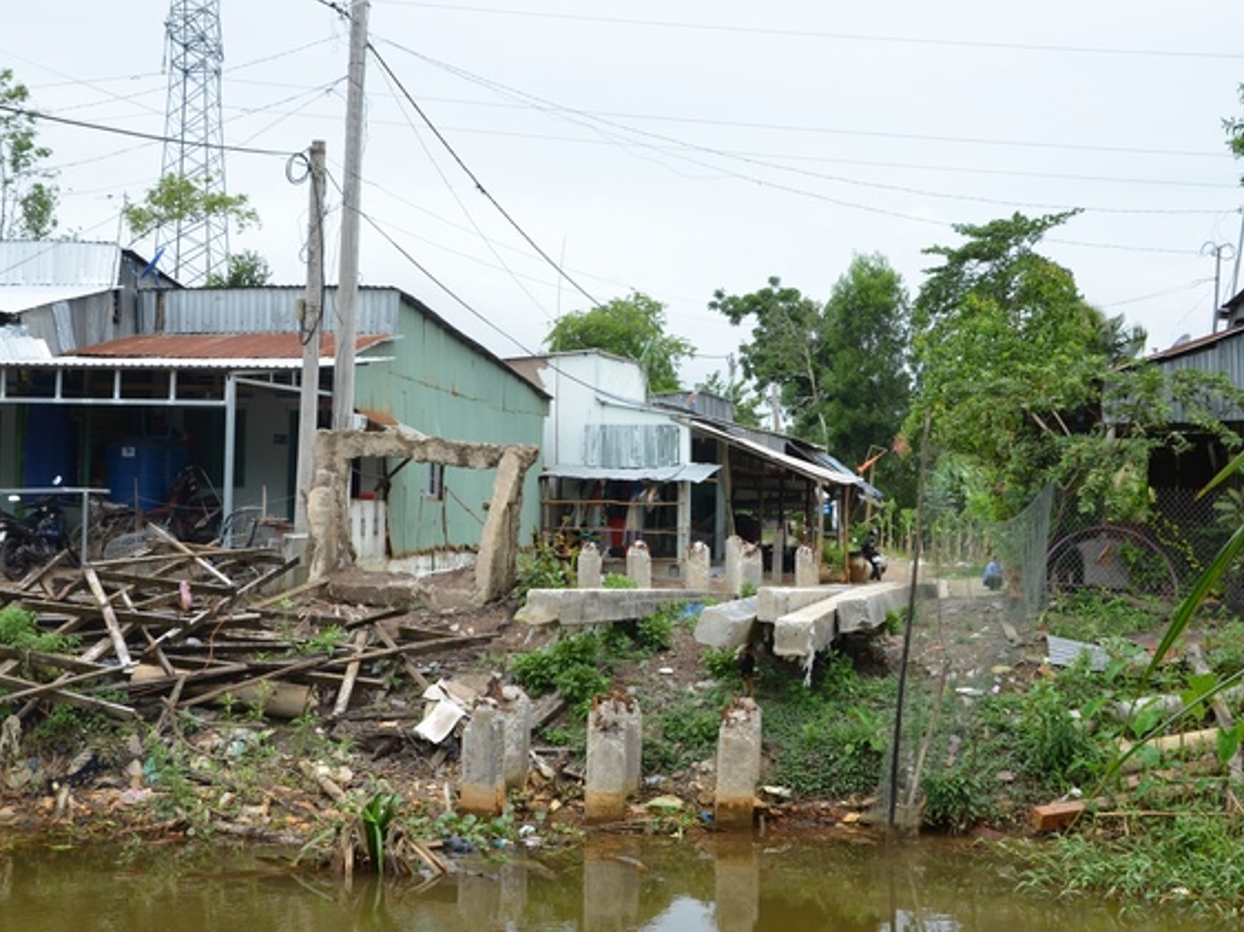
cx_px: 671
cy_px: 459
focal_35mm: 50
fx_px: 1796
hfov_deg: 38.2
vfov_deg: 29.1
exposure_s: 1/320
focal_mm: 30
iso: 250
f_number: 9
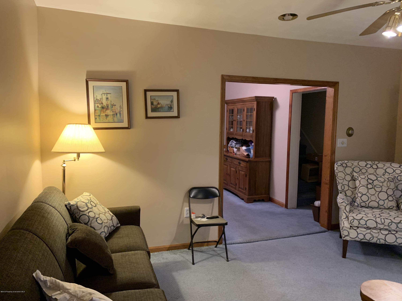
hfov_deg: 67.3
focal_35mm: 26
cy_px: 150
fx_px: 302
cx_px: 201
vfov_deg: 53.1
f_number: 1.8
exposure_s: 1/40
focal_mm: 4.25
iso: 320
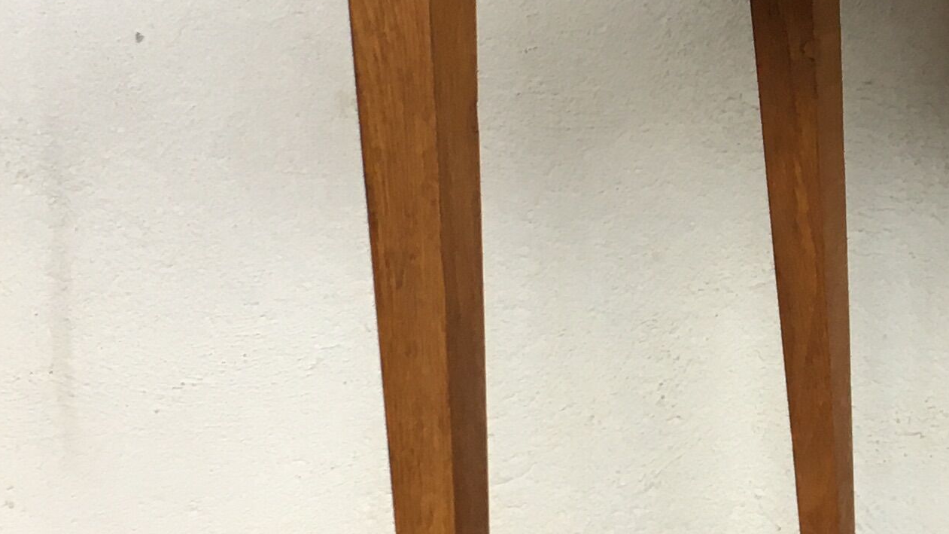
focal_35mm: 101
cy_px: 166
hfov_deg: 20.3
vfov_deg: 12.0
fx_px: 2541
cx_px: 1016
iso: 32
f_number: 2.2
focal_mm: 4.15
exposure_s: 1/33
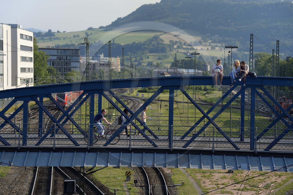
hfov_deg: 15.2
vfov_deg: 10.1
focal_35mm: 135
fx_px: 1098
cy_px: 98
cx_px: 146
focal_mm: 135
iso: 200
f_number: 6.3
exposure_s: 1/500
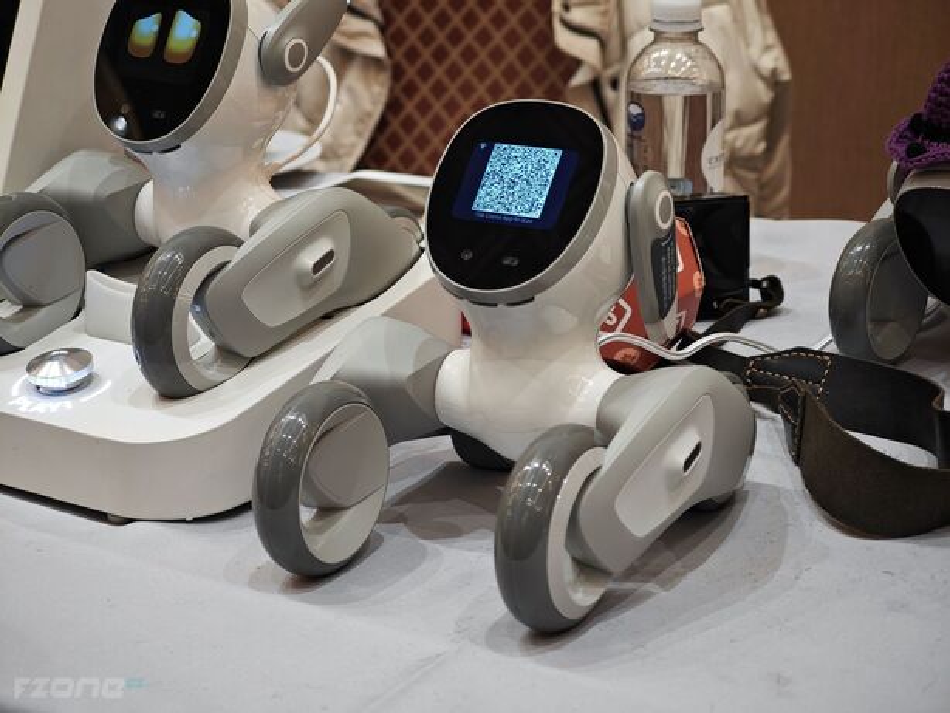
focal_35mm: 75
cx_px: 475
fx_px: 2059
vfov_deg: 19.7
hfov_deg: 26.0
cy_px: 356
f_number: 1.8
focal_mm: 12.28
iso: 400
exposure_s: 1/120
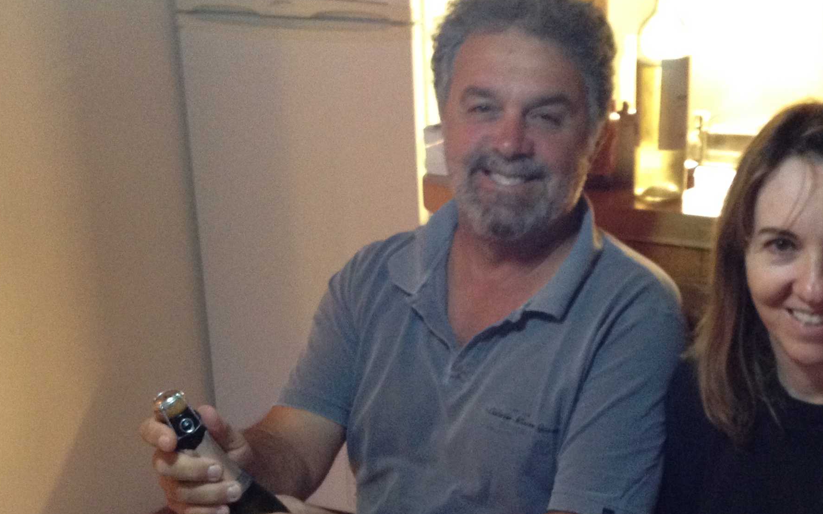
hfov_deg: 29.9
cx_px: 570
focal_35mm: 68
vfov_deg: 18.9
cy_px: 450
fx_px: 1525
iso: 320
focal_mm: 4.28
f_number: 2.4
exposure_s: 1/20
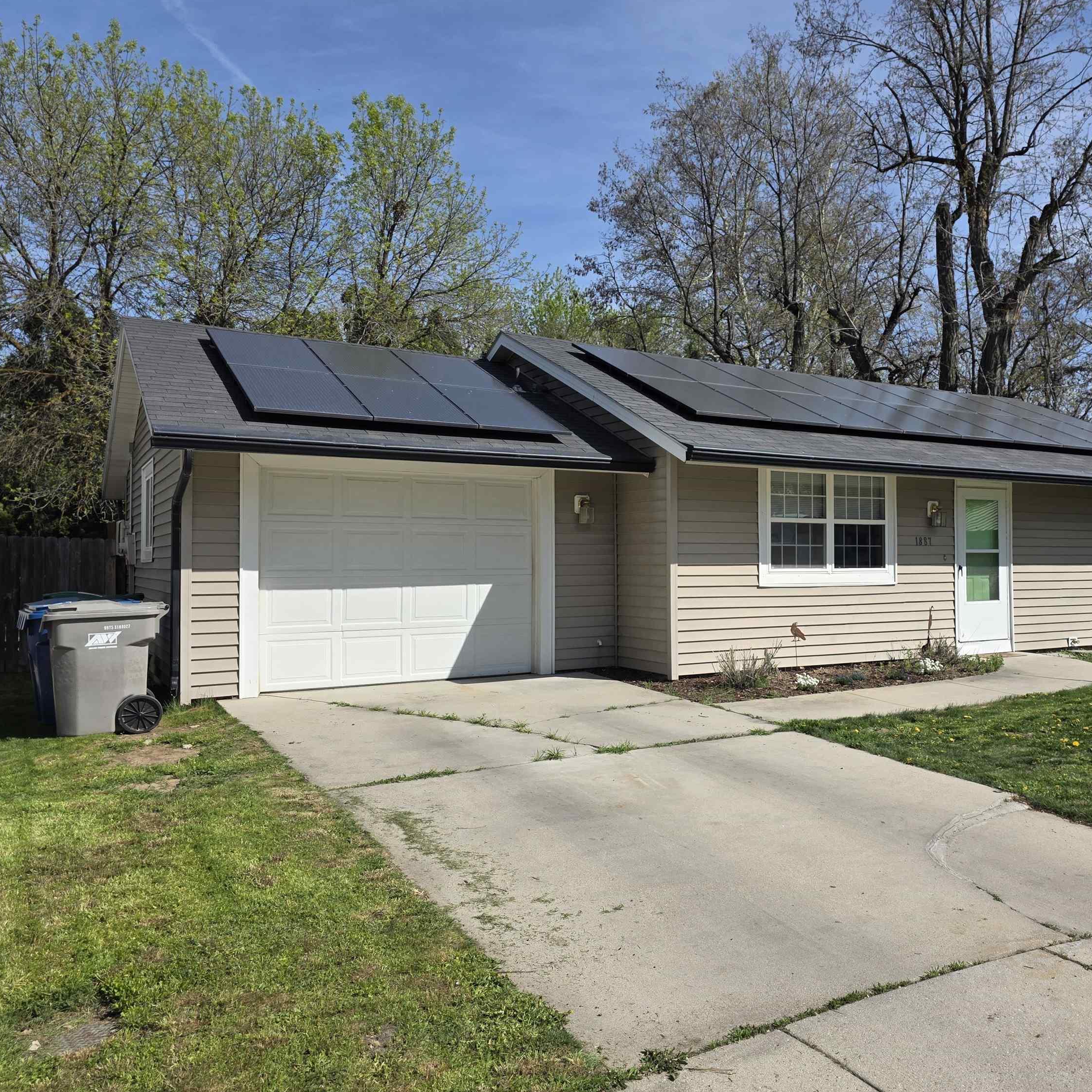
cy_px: 539
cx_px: 735
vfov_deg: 57.3
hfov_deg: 56.0
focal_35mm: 28
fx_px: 999
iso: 80
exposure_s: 1/7626
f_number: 1.7
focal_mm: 6.3
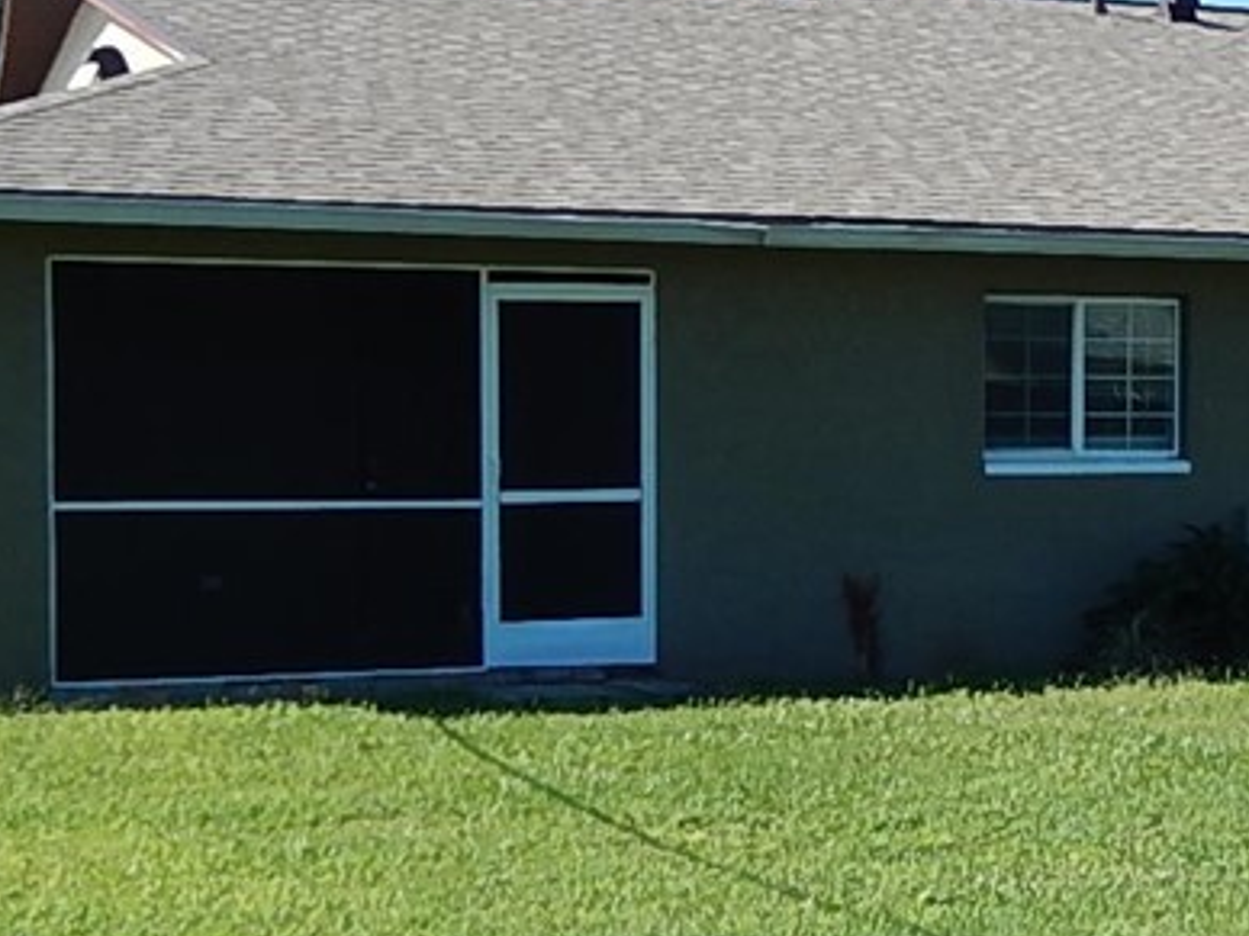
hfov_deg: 20.4
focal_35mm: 95
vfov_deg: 15.5
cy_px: 573
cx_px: 995
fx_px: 3428
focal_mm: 6.5
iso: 125
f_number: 4
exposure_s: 1/800
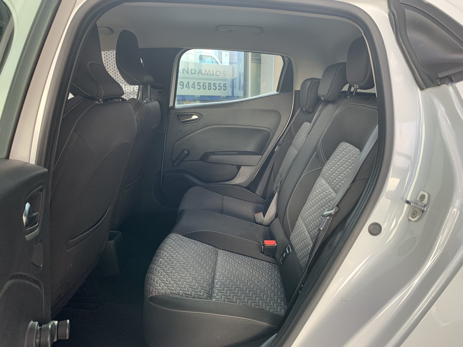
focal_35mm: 26
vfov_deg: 53.1
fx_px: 348
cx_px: 232
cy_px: 174
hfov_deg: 67.3
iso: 100
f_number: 1.8
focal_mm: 4.25
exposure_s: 1/97
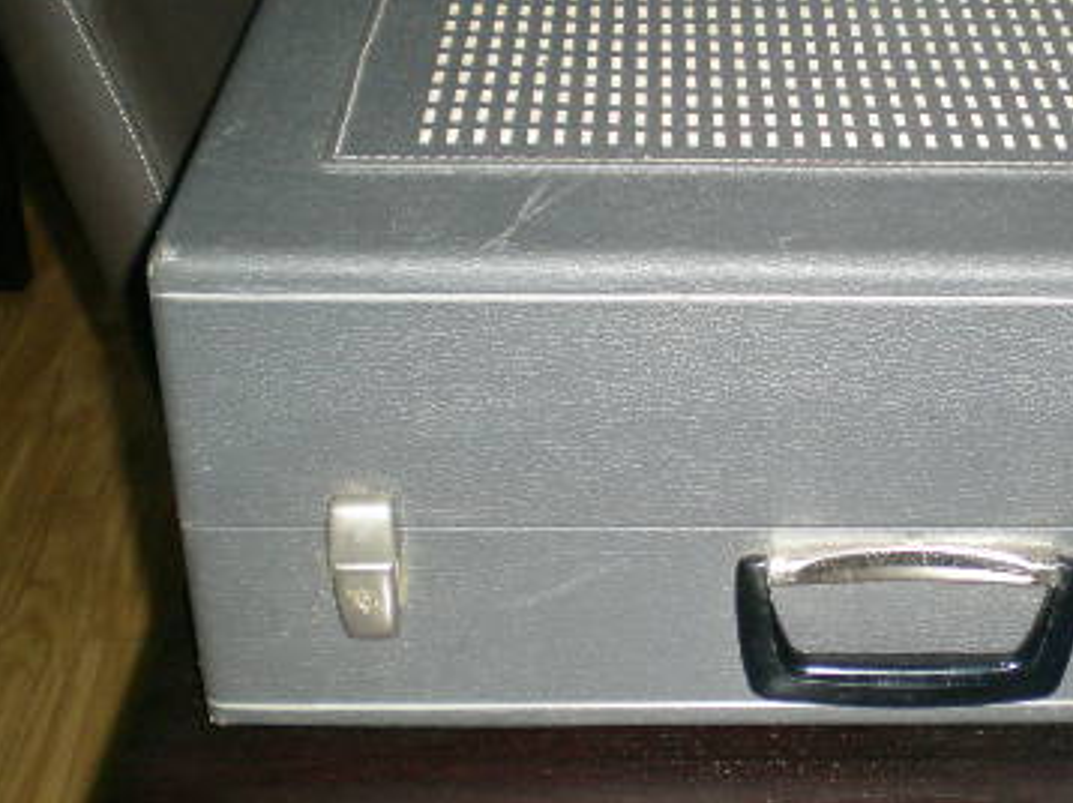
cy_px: 446
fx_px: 2106
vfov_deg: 21.6
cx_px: 839
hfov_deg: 28.1
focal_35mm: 68
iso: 166
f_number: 3.1
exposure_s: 1/60
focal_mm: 6.3
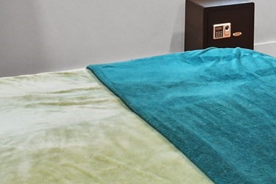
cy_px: -125
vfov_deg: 15.2
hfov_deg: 23.3
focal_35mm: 80
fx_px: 613
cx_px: 329
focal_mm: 10
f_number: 8
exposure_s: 1/2.5
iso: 1000
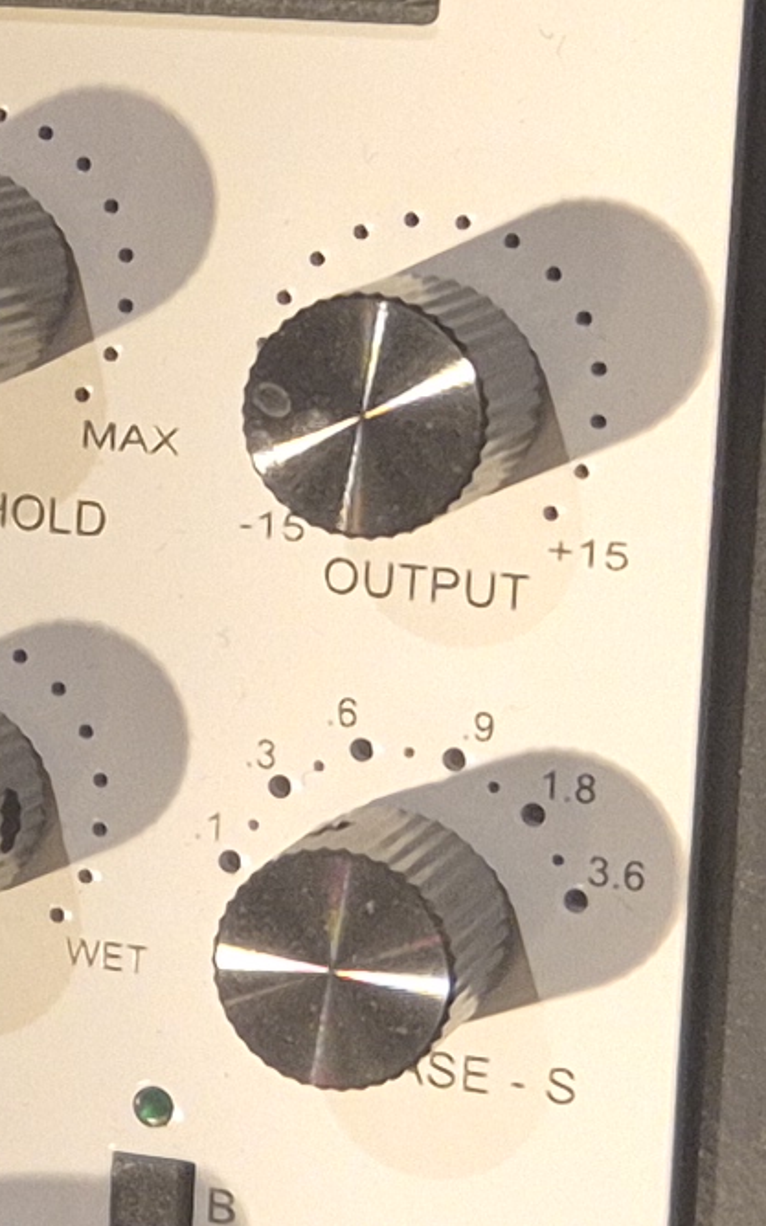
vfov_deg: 14.3
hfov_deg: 8.7
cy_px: 330
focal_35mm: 146
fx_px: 4881
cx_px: -408
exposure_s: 1/100
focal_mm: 5.4
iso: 320
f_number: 1.8
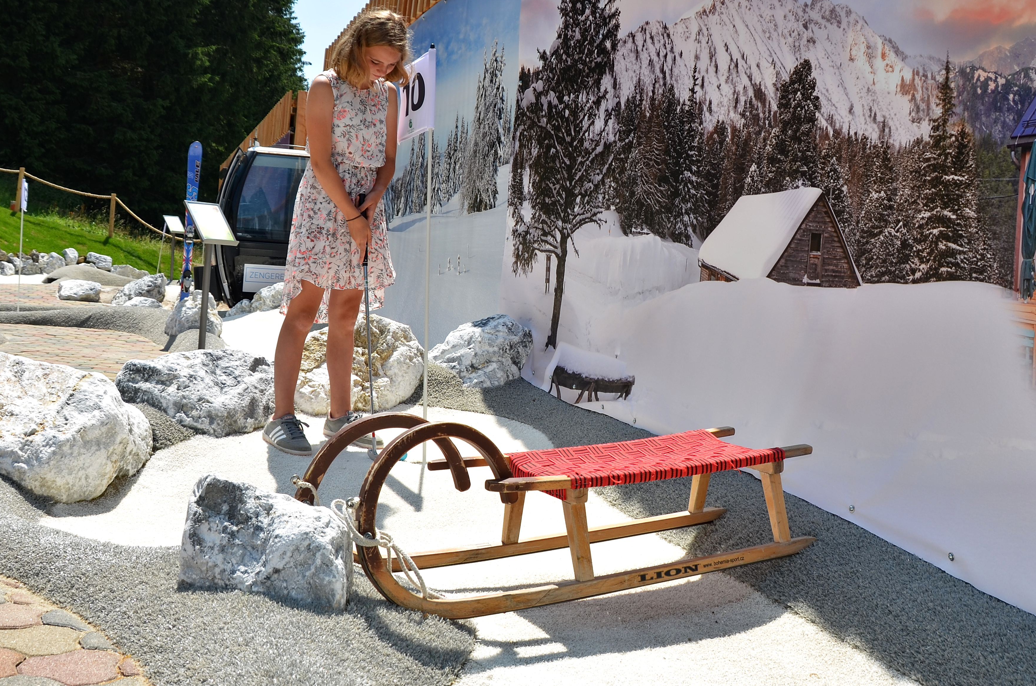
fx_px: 1091
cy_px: 258
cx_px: 562
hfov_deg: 50.7
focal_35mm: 38
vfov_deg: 34.7
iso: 100
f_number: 7.1
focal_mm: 18
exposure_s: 1/250
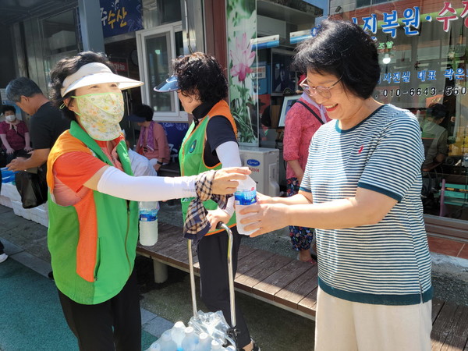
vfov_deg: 49.7
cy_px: 176
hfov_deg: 63.4
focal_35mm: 28
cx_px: 234
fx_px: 379
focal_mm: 5.9
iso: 25
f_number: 2
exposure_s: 1/285
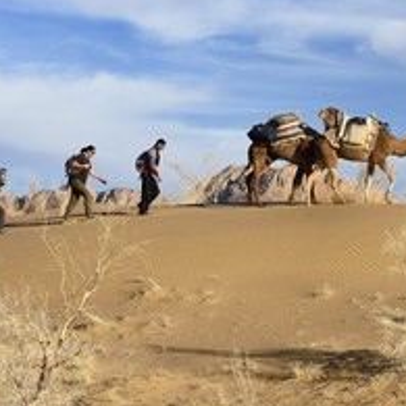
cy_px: 250
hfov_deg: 13.6
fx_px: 1698
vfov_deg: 13.6
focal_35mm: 128
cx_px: 333
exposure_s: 1/400
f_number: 10
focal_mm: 70
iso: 200
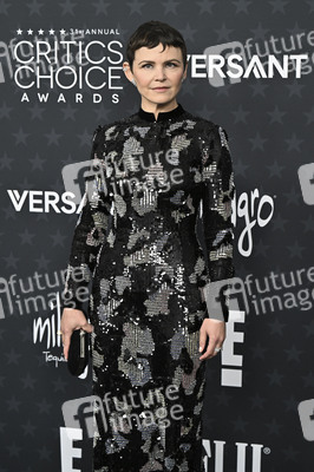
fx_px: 957
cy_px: 236
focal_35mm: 73
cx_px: 157
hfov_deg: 18.6
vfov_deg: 27.7
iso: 1250
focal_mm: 73
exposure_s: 1/320
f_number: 5.6
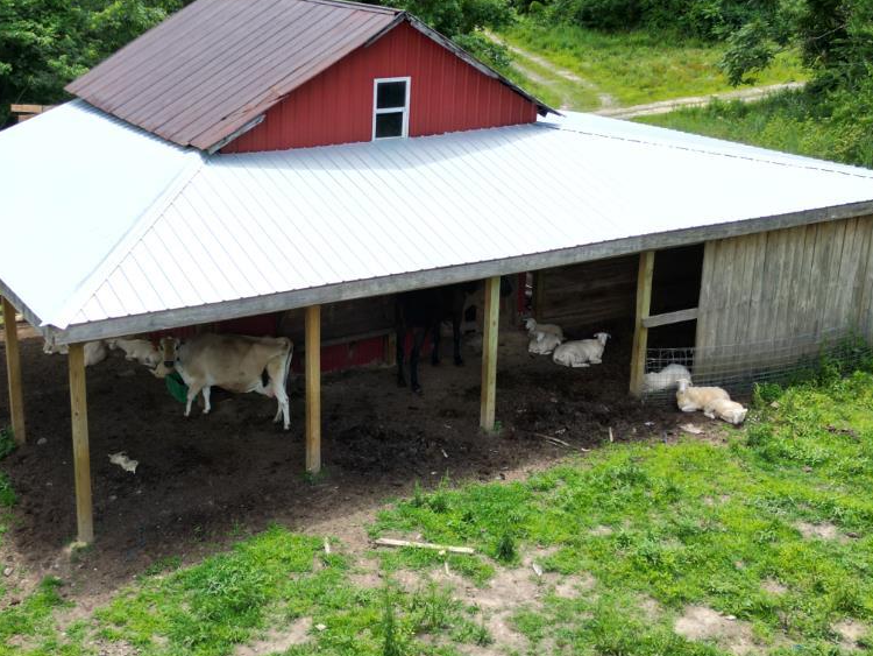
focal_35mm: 48
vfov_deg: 30.3
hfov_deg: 39.5
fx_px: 1211
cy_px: 293
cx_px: 348
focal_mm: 6.72
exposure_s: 1/1600
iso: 100
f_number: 1.7
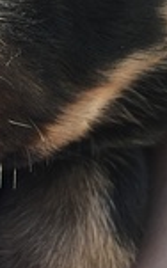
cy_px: 18
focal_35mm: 98
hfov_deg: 13.3
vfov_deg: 20.7
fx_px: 716
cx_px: 64
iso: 25
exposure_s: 1/183
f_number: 2.2
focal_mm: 4.15
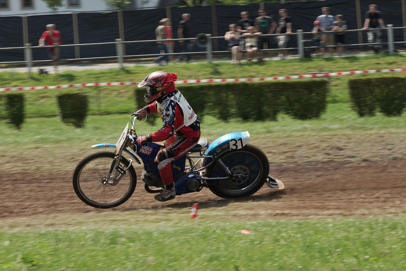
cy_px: 136
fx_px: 2030
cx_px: 203
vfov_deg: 7.6
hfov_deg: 11.4
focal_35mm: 180
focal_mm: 120
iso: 200
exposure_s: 1/400
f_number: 11
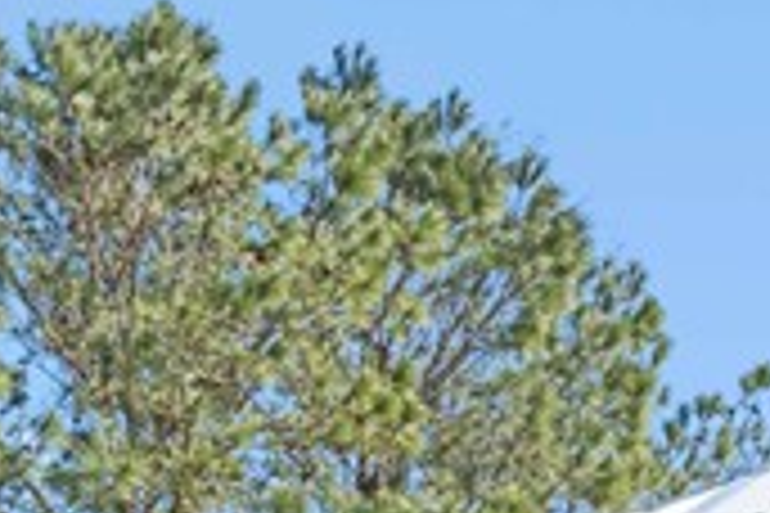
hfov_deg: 11.7
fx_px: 3251
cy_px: 1258
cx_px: 1668
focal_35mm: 152
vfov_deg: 8.3
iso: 200
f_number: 8
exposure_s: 1/320
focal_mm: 24
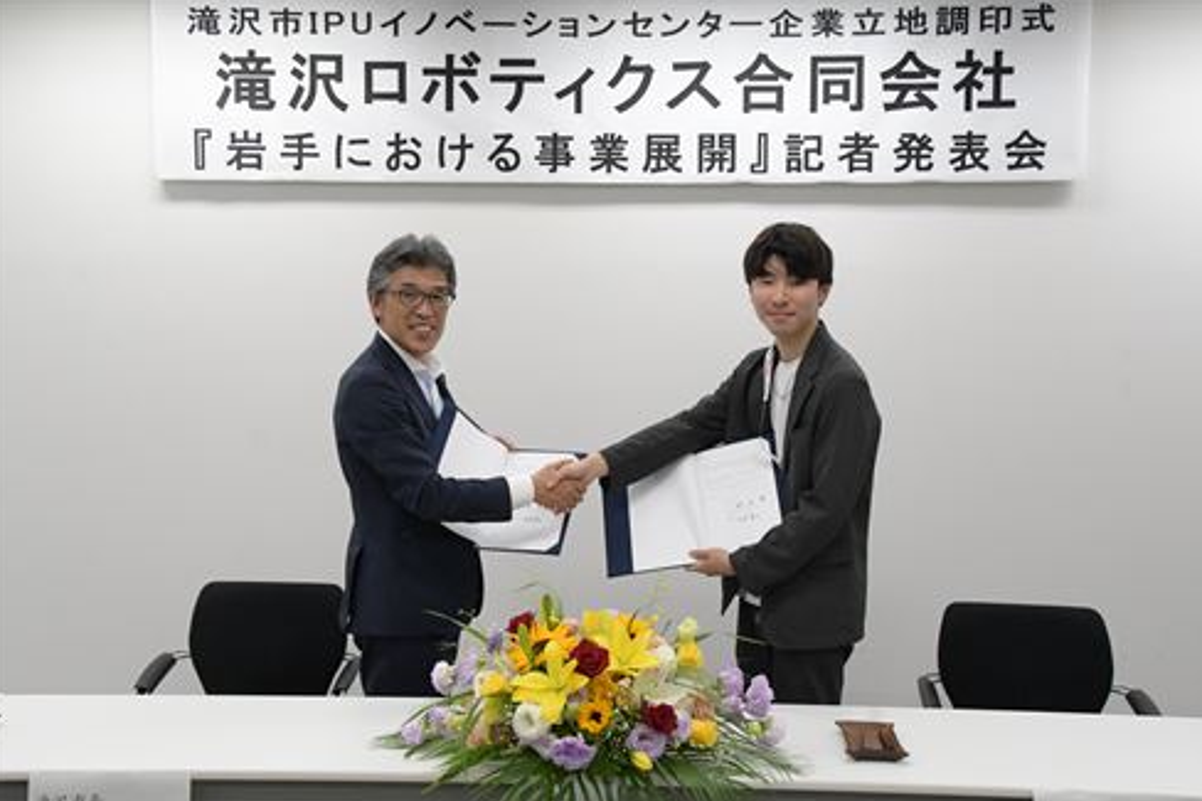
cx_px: 603
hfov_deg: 45.4
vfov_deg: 31.2
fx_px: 1435
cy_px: 405
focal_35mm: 43
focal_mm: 28
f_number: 9
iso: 3200
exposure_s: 1/320
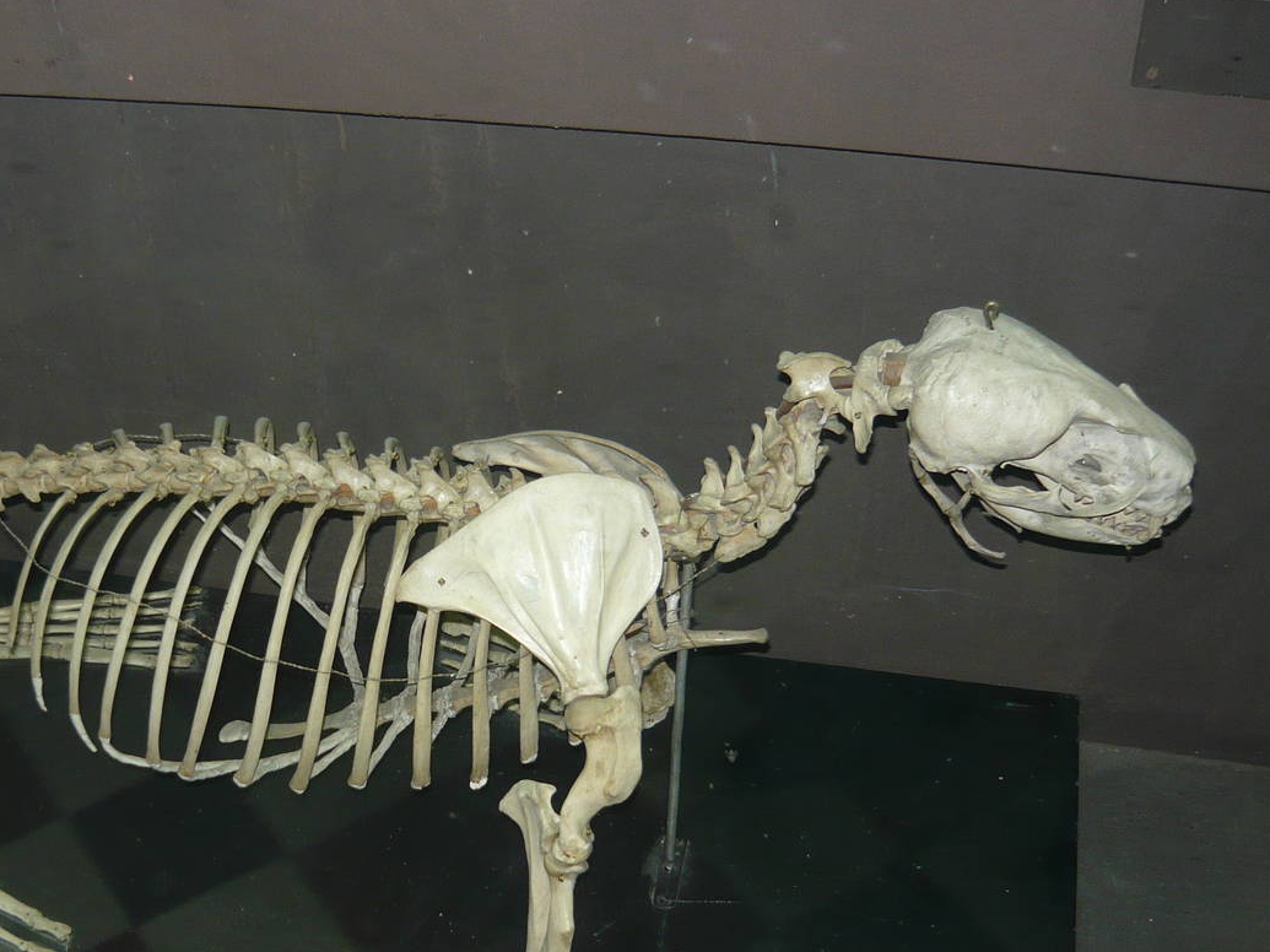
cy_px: 621
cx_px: 341
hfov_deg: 36.7
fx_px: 1871
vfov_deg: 28.4
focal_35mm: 51
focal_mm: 5.5
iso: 125
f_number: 2.8
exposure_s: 1/30
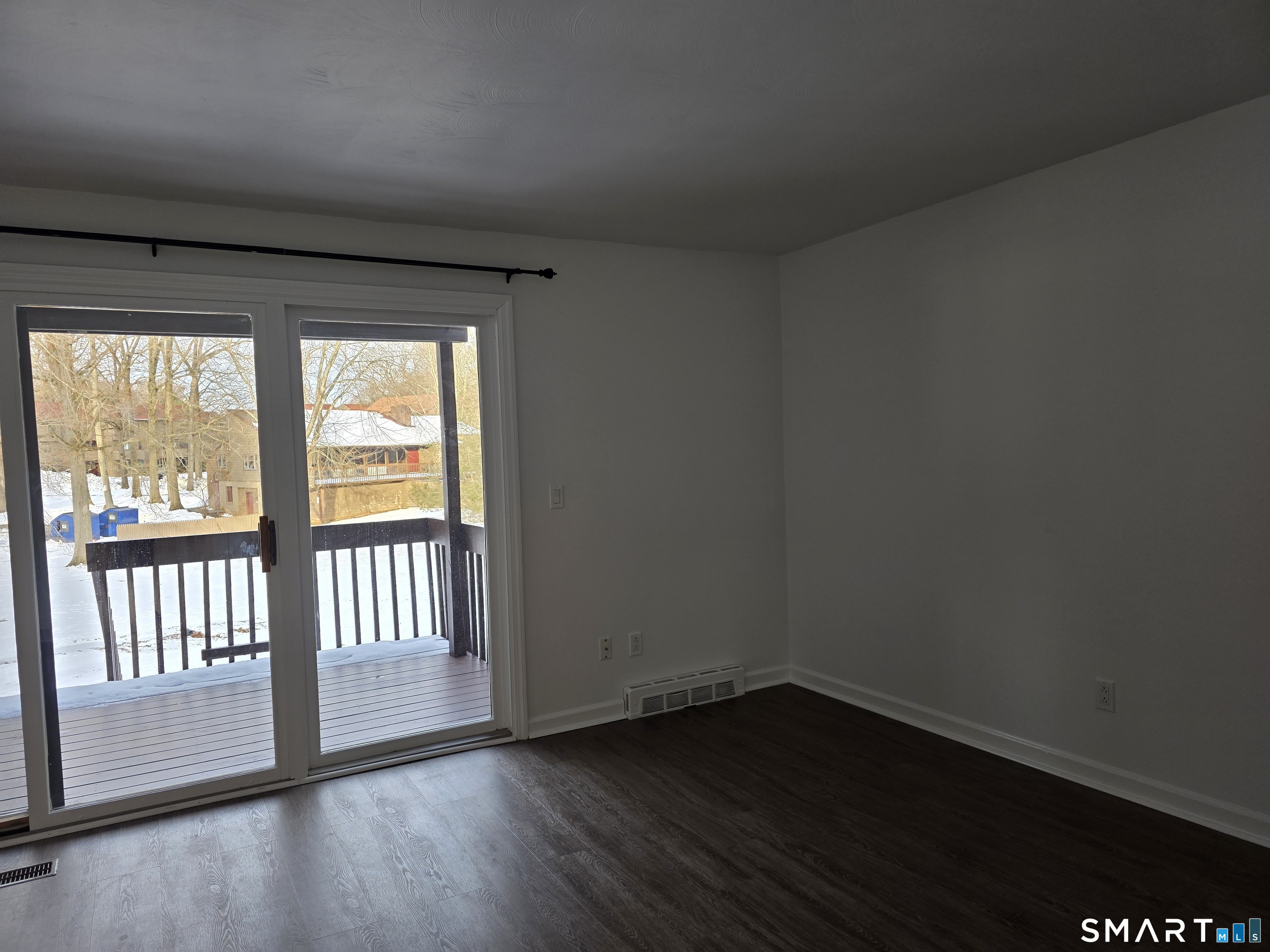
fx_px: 844
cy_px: 476
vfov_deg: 58.9
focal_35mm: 23
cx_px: 635
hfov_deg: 73.9
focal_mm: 6.3
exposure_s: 1/180
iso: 80
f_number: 1.7
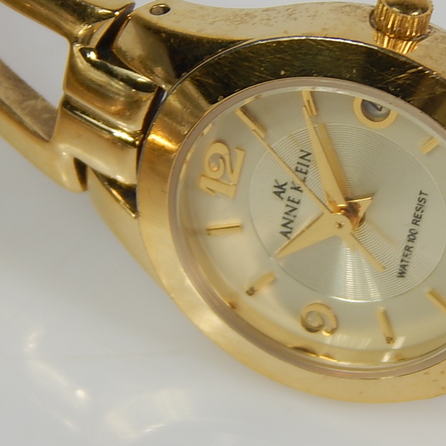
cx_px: 288
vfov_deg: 4.3
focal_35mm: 403
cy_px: 207
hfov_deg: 4.3
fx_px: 5874
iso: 125
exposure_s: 1/30
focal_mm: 41.7
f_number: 5.6
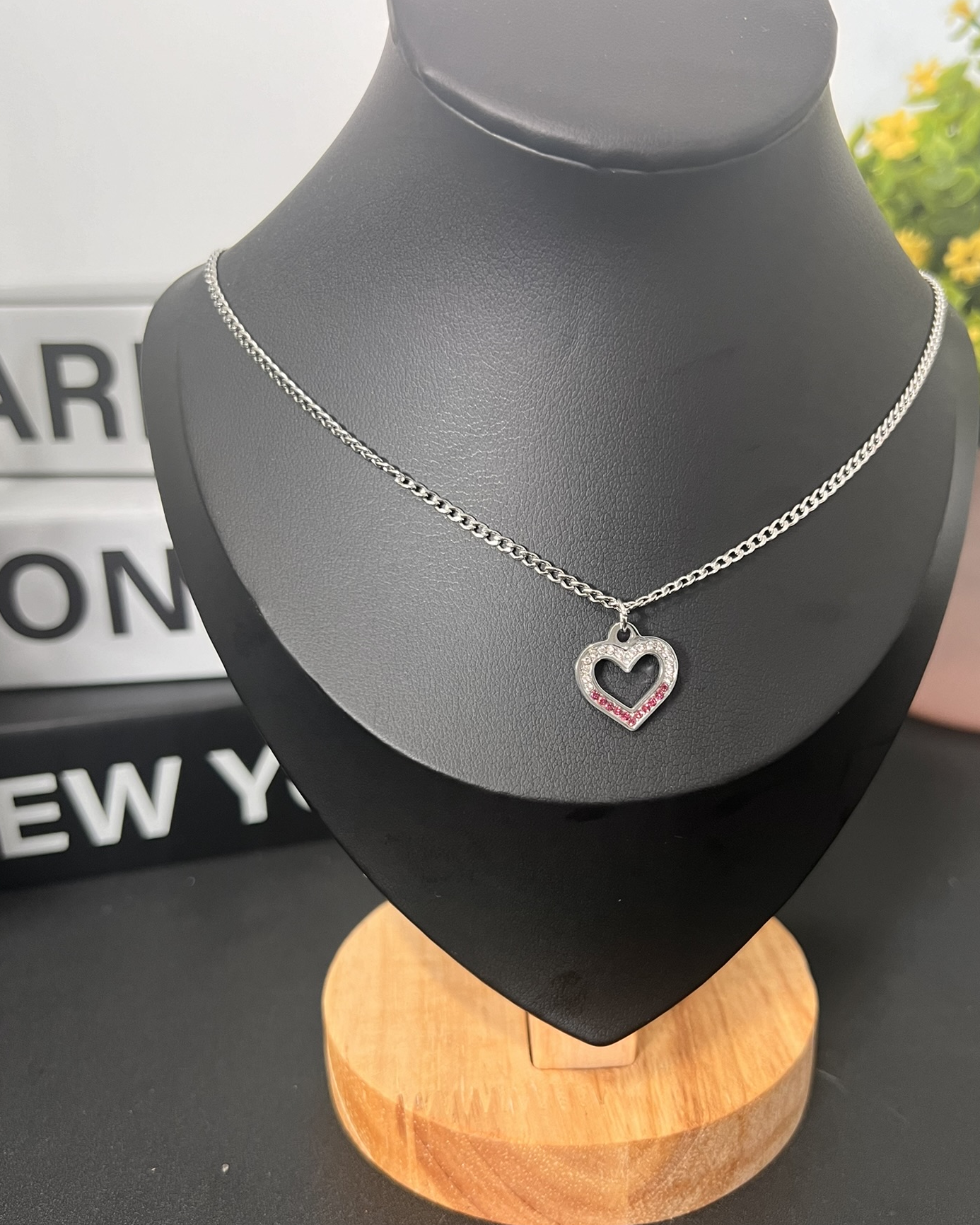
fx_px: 1087
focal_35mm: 30
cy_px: 661
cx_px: 541
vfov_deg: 58.7
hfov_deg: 48.4
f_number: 1.5
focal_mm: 5.7
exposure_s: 1/60
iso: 125
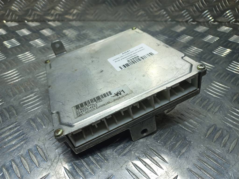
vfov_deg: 54.9
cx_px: 120
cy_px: 90
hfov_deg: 69.4
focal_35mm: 25
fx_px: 173
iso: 40
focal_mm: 4.6
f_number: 1.8
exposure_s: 1/100
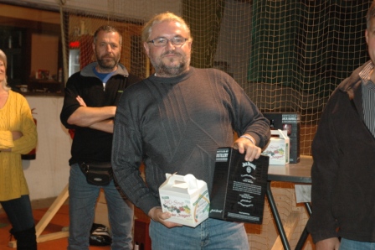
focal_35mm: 60
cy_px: 125
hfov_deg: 33.4
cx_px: 188
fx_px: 625
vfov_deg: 22.6
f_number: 4.5
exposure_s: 1/60
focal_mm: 40
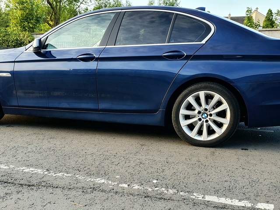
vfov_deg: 53.1
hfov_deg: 67.3
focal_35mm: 26
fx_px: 210
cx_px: 140
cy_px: 105
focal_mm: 4.32
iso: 80
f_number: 2.4
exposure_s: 1/120
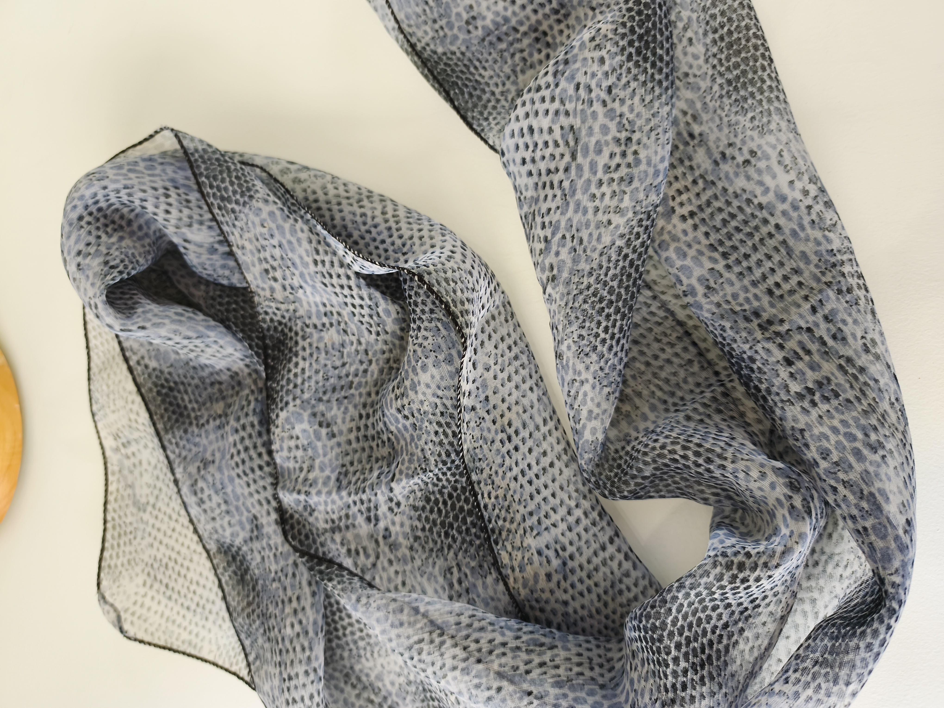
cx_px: 472
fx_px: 627
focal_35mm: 23
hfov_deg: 73.9
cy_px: 354
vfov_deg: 58.9
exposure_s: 1/20
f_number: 1.65
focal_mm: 6.14
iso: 64
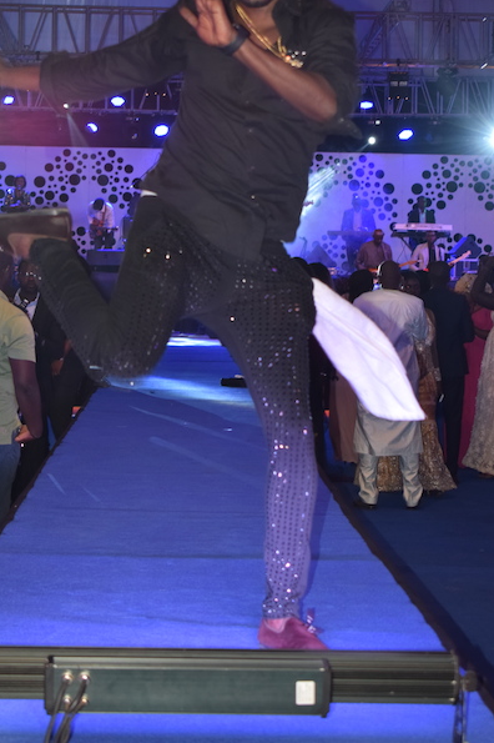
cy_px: 293
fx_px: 1916
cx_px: 240
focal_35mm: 93
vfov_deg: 21.9
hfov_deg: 14.7
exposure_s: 1/60
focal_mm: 48
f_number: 5.6
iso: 400
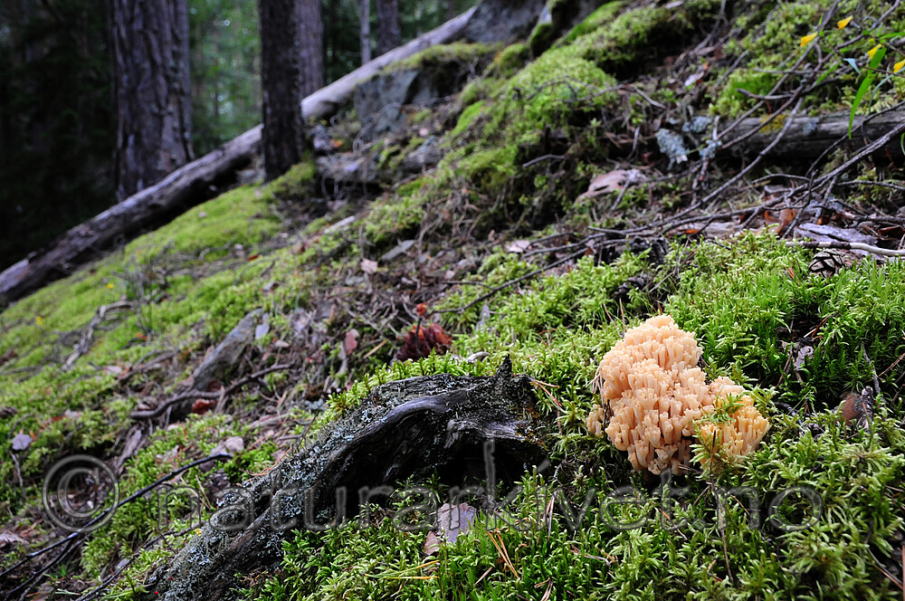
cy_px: 300
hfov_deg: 53.2
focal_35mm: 36
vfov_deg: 36.8
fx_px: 904
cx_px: 452
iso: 800
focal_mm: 24
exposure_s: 1/30
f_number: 8
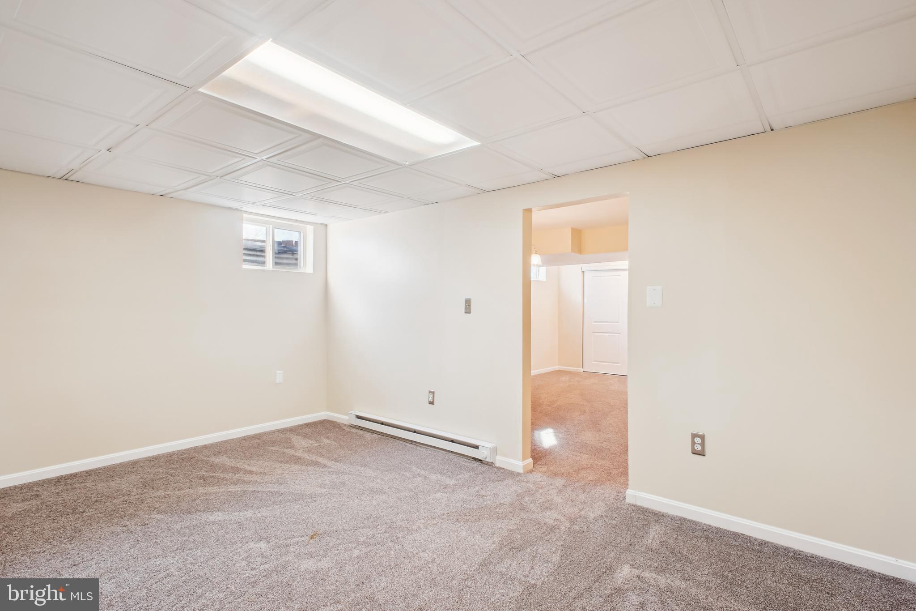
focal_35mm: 16
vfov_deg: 72.0
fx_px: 420
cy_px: 306
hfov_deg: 95.0
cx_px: 458
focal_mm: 11
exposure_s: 1/1.67
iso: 100
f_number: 8
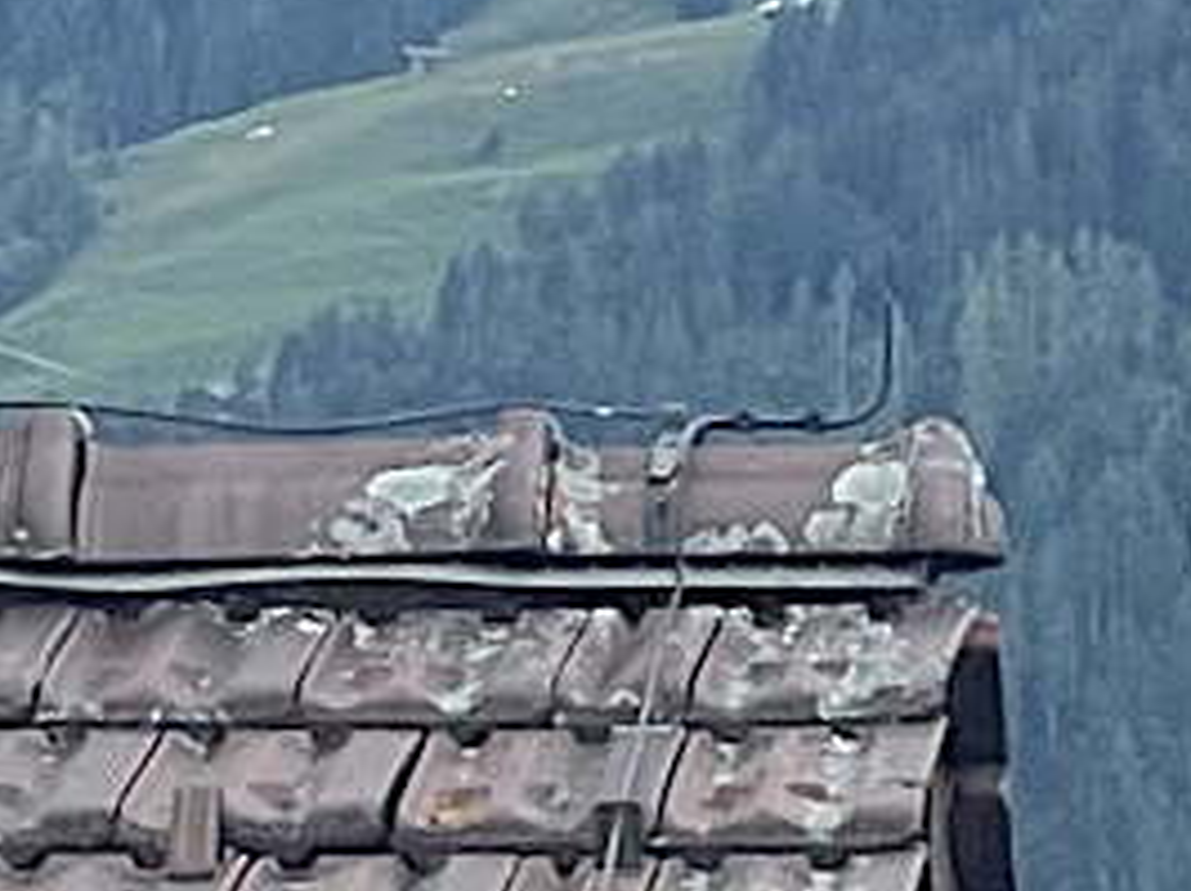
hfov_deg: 4.6
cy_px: 72
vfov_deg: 3.7
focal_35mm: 401
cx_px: 4580
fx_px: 13784
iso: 25
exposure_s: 1/264
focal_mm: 6
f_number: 2
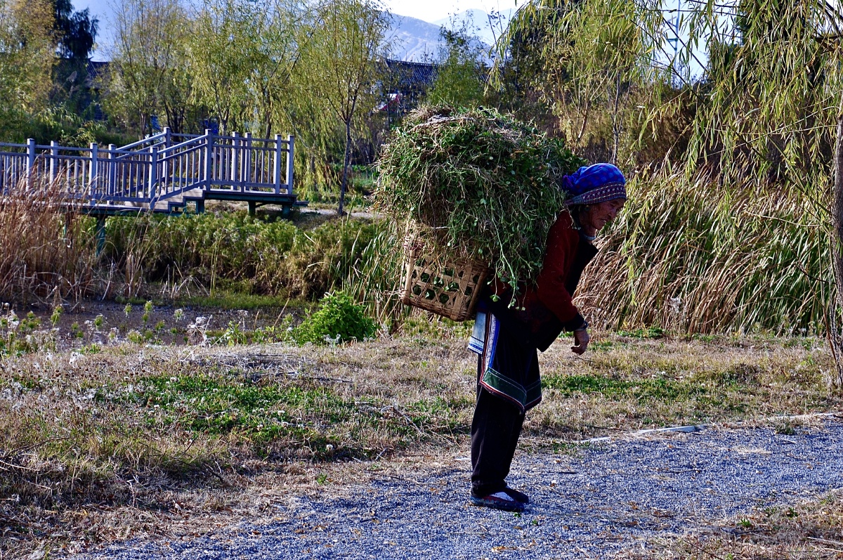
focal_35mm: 117
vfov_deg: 11.7
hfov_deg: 17.5
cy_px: 280
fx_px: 2736
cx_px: 422
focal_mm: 78
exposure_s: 1/125
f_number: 9.5
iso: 200
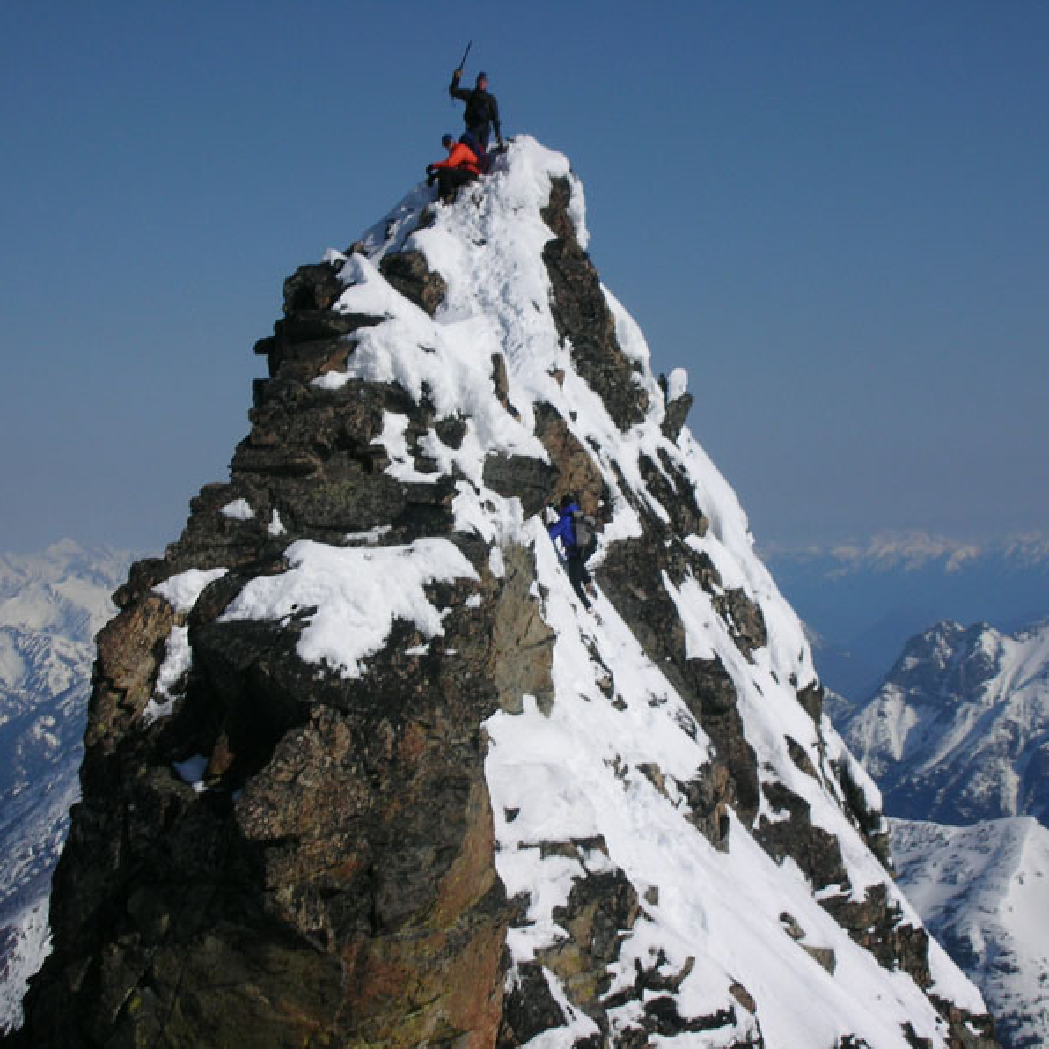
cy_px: 526
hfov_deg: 17.1
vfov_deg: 17.1
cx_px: 540
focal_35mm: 102
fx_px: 3497
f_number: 13.6
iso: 50
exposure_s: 1/134
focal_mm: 14.3
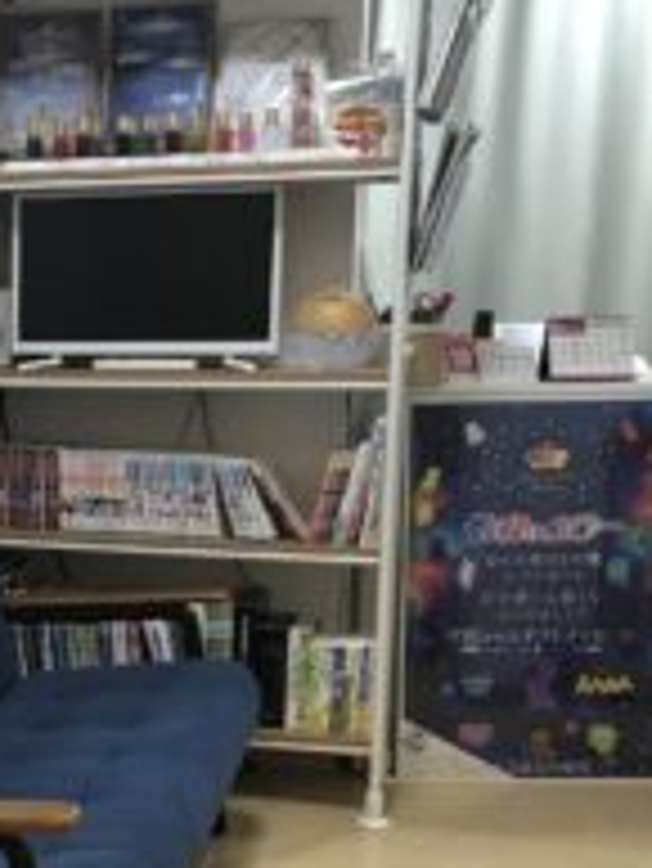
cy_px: 589
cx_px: -81
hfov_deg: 23.6
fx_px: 1455
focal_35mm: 58
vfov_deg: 32.9
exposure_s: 1/17
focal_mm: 3.99
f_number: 1.8
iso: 32
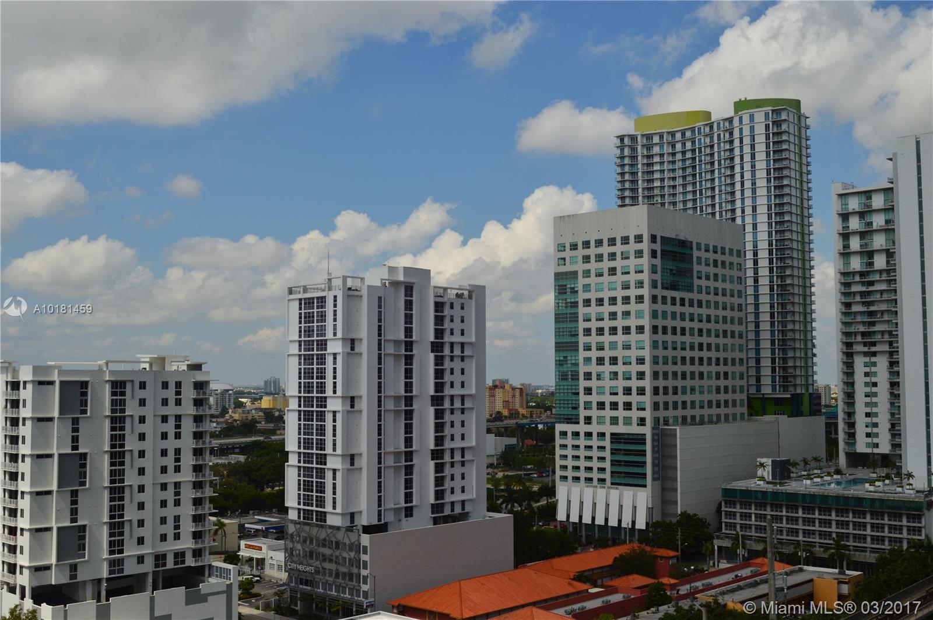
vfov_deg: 34.1
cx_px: 466
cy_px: 310
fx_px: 1010
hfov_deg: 49.6
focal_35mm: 39
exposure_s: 1/500
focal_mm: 26
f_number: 11
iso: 180
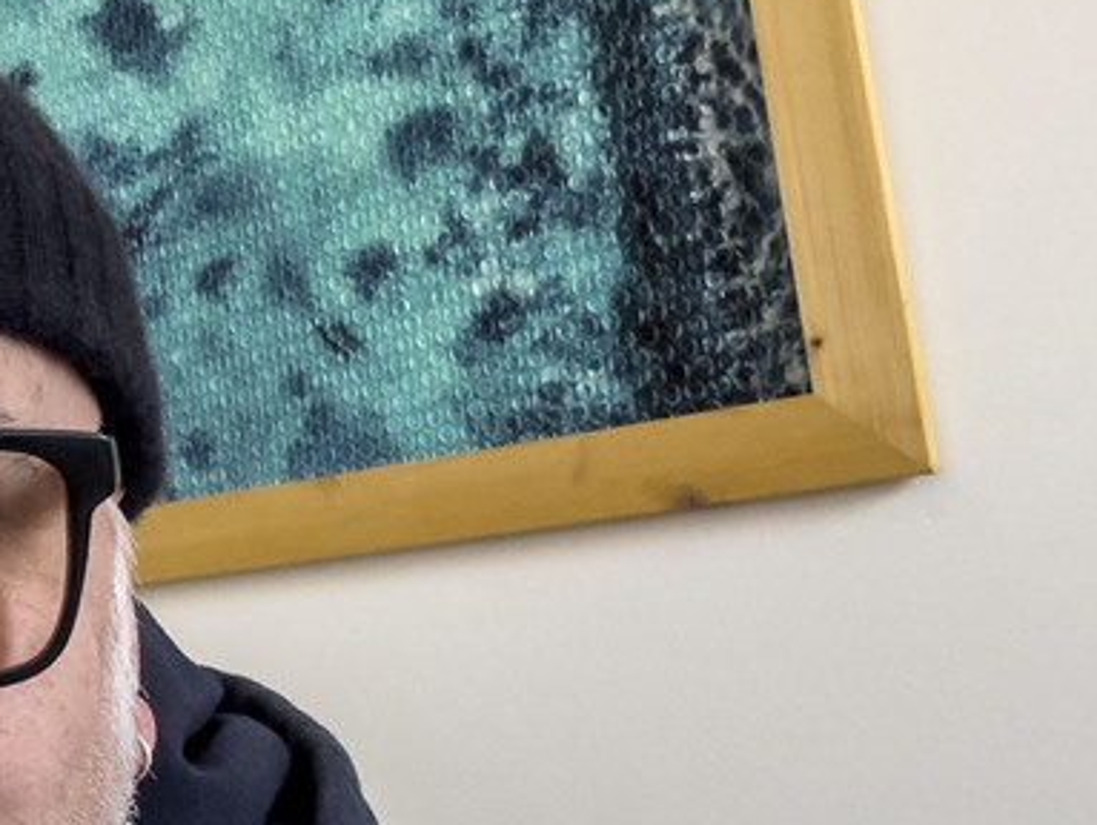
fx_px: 2284
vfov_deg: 20.5
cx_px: -458
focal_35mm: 72
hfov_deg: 22.9
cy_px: 378
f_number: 1.9
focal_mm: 2.69
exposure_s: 1/60
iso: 200
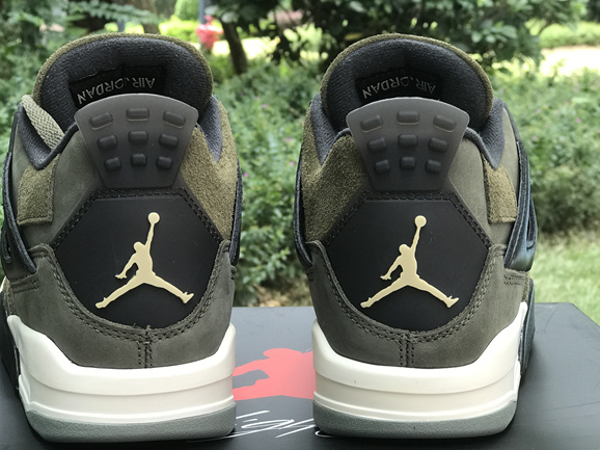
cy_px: 221
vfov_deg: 20.2
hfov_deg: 26.7
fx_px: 1265
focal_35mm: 73
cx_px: 289
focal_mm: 6.6
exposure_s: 1/50
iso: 32
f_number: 2.8
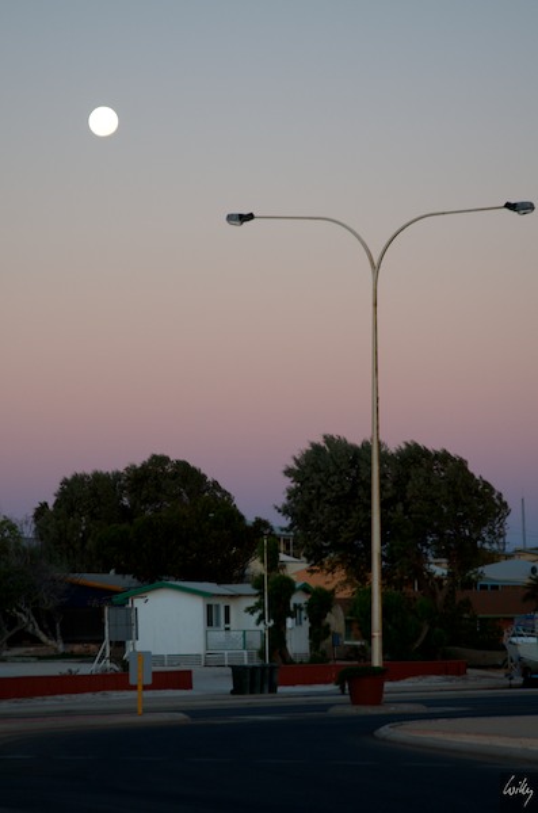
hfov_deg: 10.7
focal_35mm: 128
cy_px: 406
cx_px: 269
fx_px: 2873
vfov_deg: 16.1
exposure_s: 1/100
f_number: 5
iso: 320
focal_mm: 85
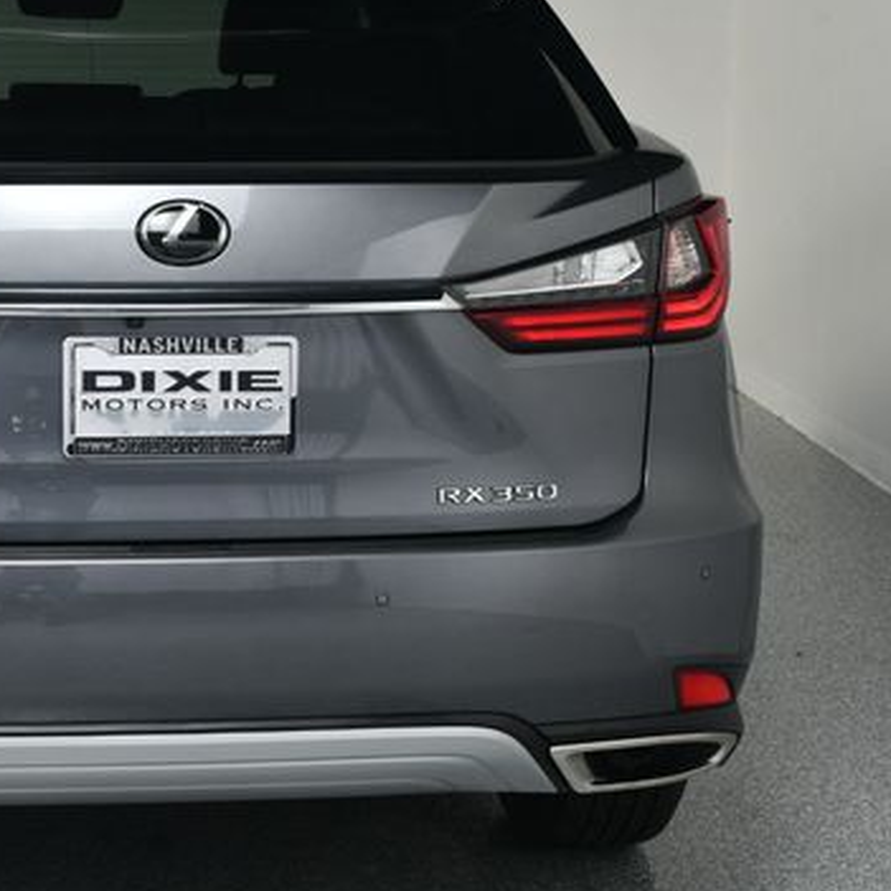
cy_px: 406
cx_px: 168
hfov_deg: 21.6
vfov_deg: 21.9
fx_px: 2301
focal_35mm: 79
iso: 100
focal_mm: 34
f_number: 11
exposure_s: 1/160
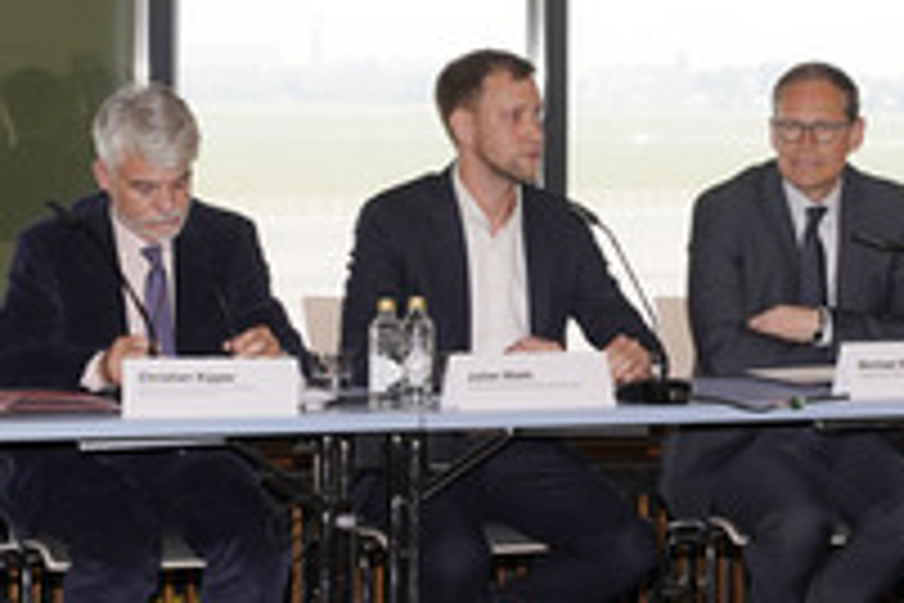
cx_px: 618
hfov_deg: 13.7
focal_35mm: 150
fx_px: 3766
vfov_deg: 9.1
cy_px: 162
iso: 320
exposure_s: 1/80
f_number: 8
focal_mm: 67
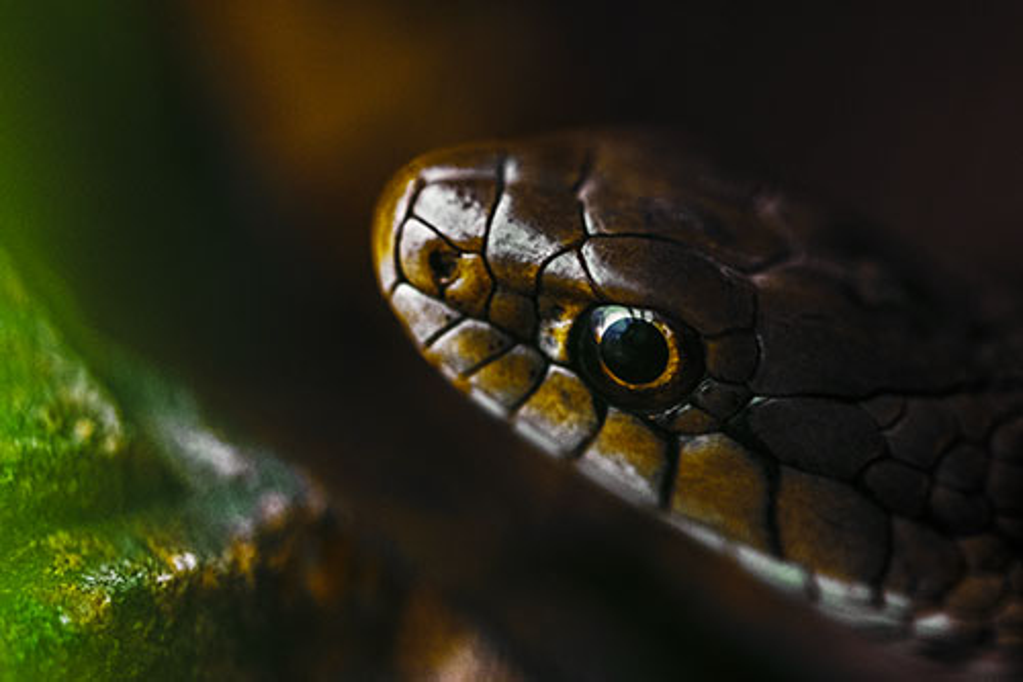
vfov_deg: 6.5
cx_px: 512
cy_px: 341
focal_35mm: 210
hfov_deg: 9.8
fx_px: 5965
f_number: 9.5
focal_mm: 210
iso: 2500
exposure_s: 1/320
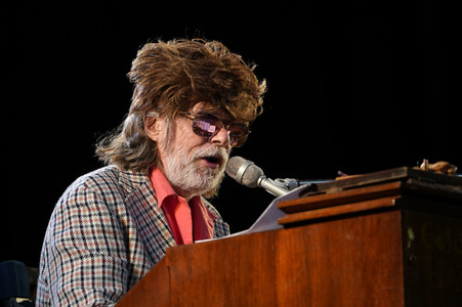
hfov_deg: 5.5
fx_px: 4822
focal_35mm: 376
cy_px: 154
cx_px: 231
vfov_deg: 3.7
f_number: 6.3
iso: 2000
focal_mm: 376
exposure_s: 1/250
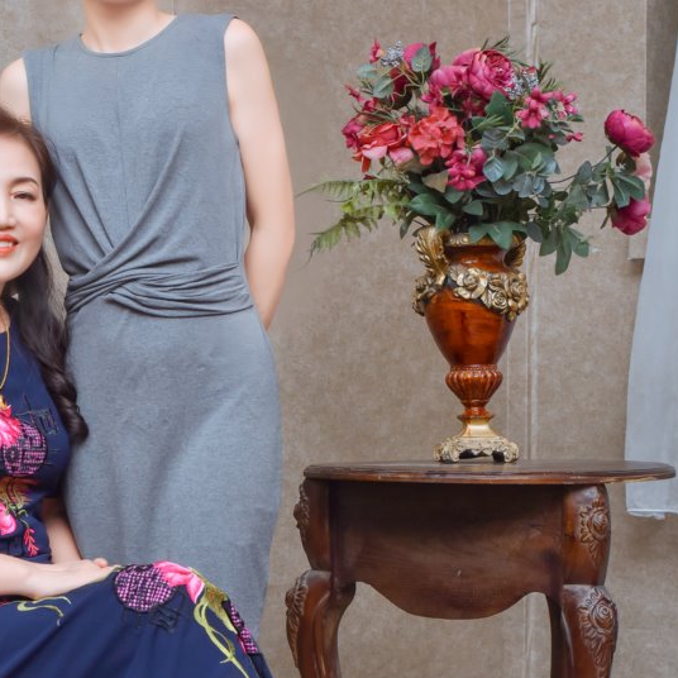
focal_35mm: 101
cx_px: 250
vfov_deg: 17.2
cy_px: 400
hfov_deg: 17.2
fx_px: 2238
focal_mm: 50
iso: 640
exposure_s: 1/125
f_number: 9
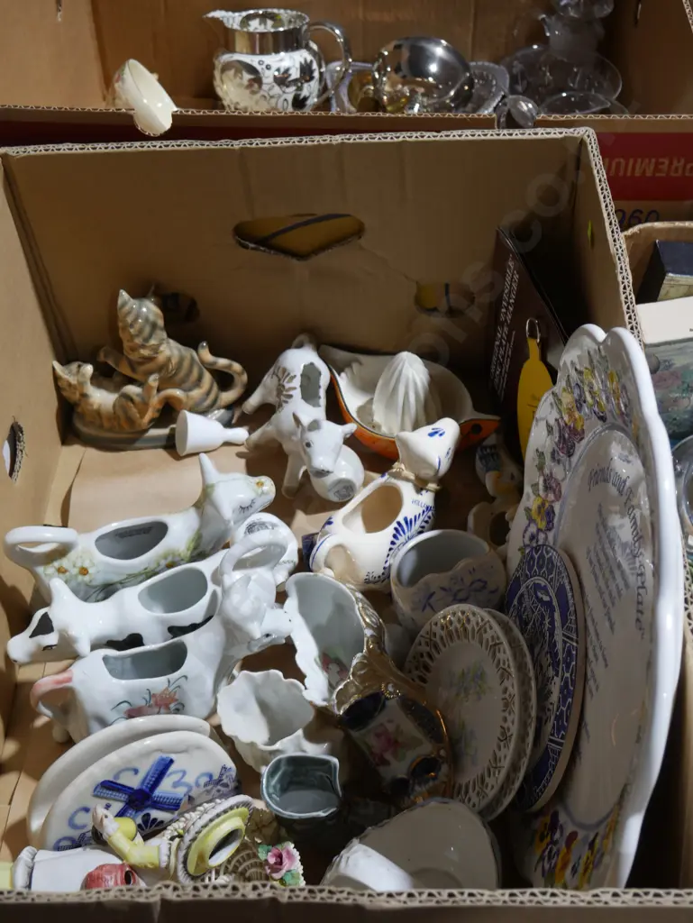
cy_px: 462
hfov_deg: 31.5
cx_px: 346
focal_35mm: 46
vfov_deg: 41.2
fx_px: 1227
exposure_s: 1/60
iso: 400
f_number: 5.1
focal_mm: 23
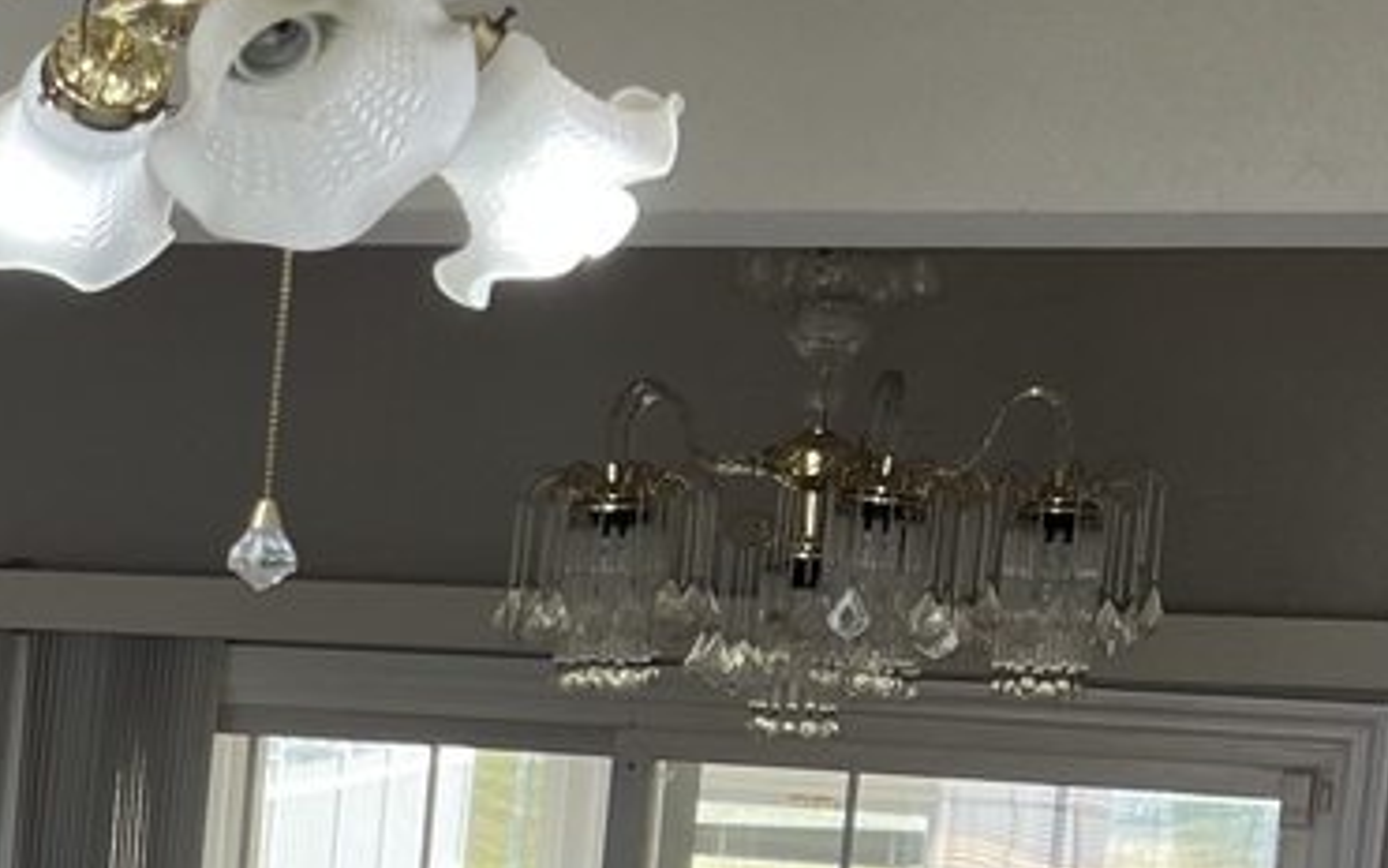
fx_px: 4048
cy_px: 984
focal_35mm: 107
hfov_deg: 17.1
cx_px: -842
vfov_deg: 12.0
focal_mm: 5.7
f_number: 1.5
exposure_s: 1/161
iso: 50
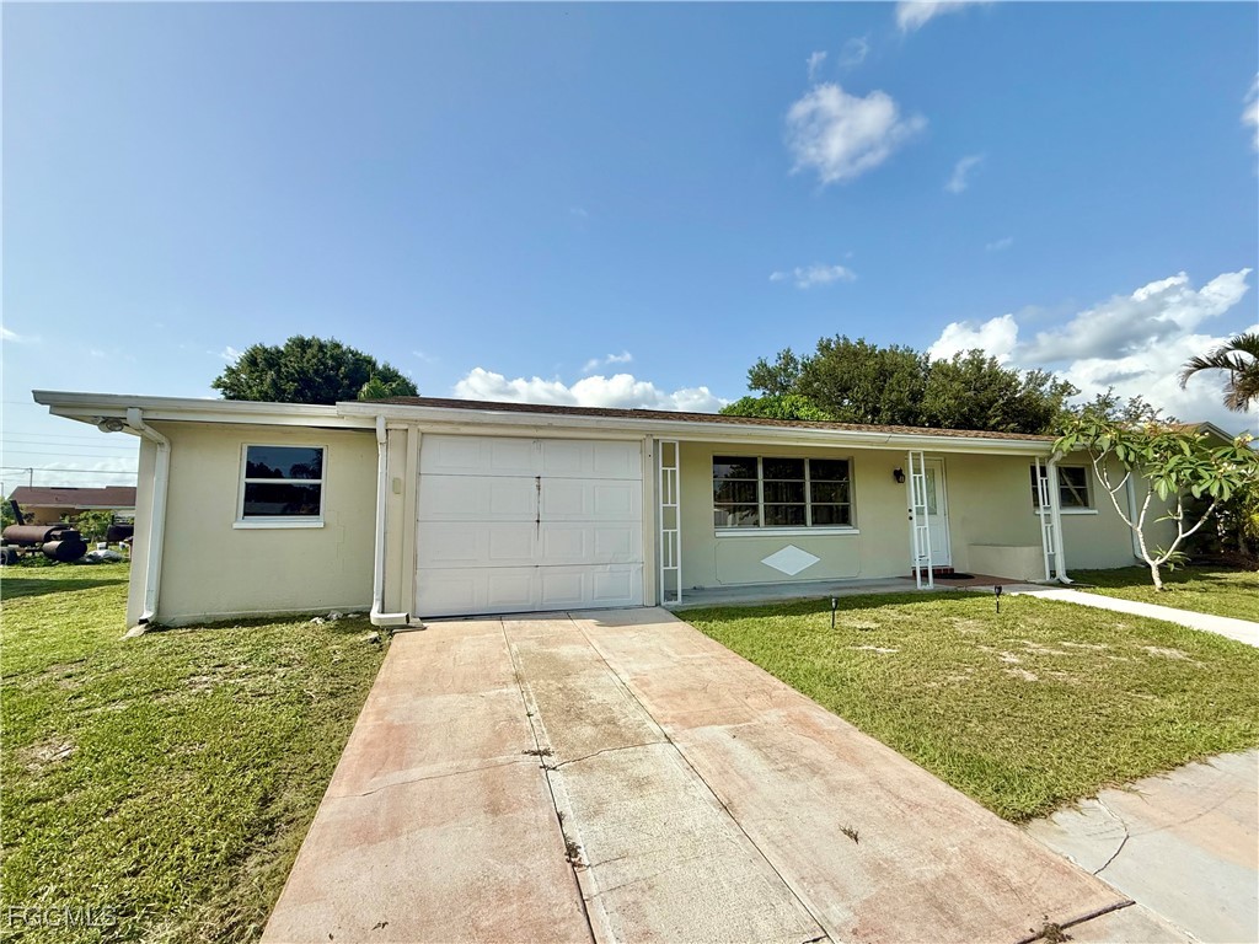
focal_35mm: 14
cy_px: 472
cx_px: 630
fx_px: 509
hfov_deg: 102.1
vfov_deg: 85.7
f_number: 2.2
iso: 50
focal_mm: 2.22
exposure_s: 1/2611
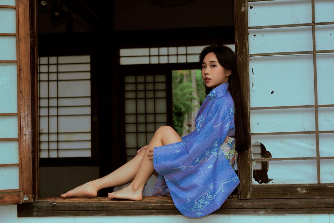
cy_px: 112
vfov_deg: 27.0
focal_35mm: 50
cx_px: 167
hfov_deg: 39.6
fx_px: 464
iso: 100
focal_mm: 50
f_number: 4
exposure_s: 1/125
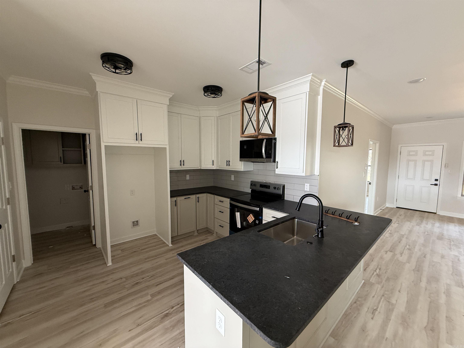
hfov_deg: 102.1
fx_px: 188
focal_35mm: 14
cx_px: 232
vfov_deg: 85.7
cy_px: 174
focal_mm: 2.22
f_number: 2.2
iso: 320
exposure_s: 1/97
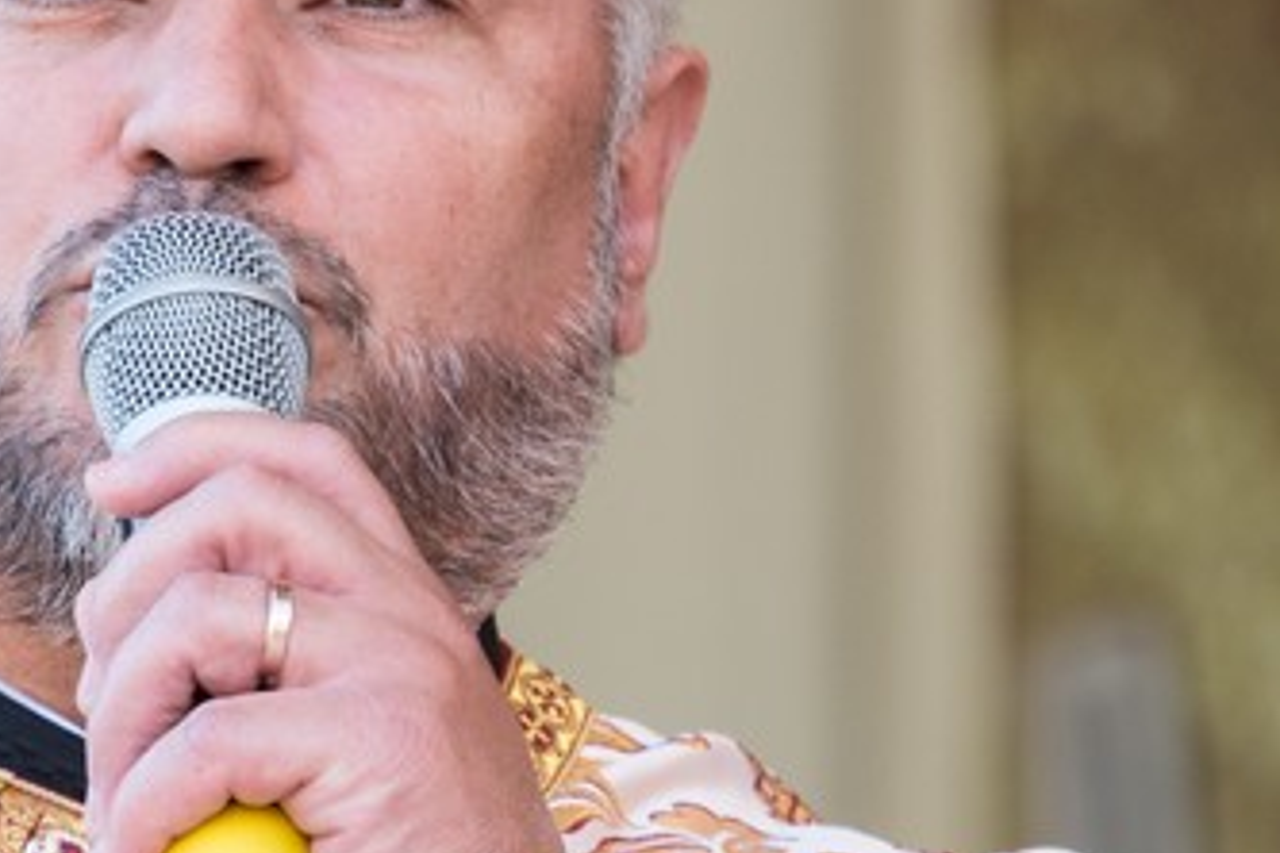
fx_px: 46005
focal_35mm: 1294
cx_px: 329
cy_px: 384
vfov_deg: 1.1
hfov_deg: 1.6
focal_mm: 300
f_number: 6.3
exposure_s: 1/125
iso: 400
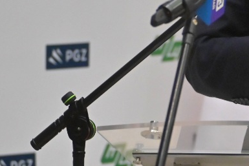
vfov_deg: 2.7
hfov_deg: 4.1
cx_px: 263
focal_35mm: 505
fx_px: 3494
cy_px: 54
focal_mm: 120
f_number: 2.8
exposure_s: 1/323
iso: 2200
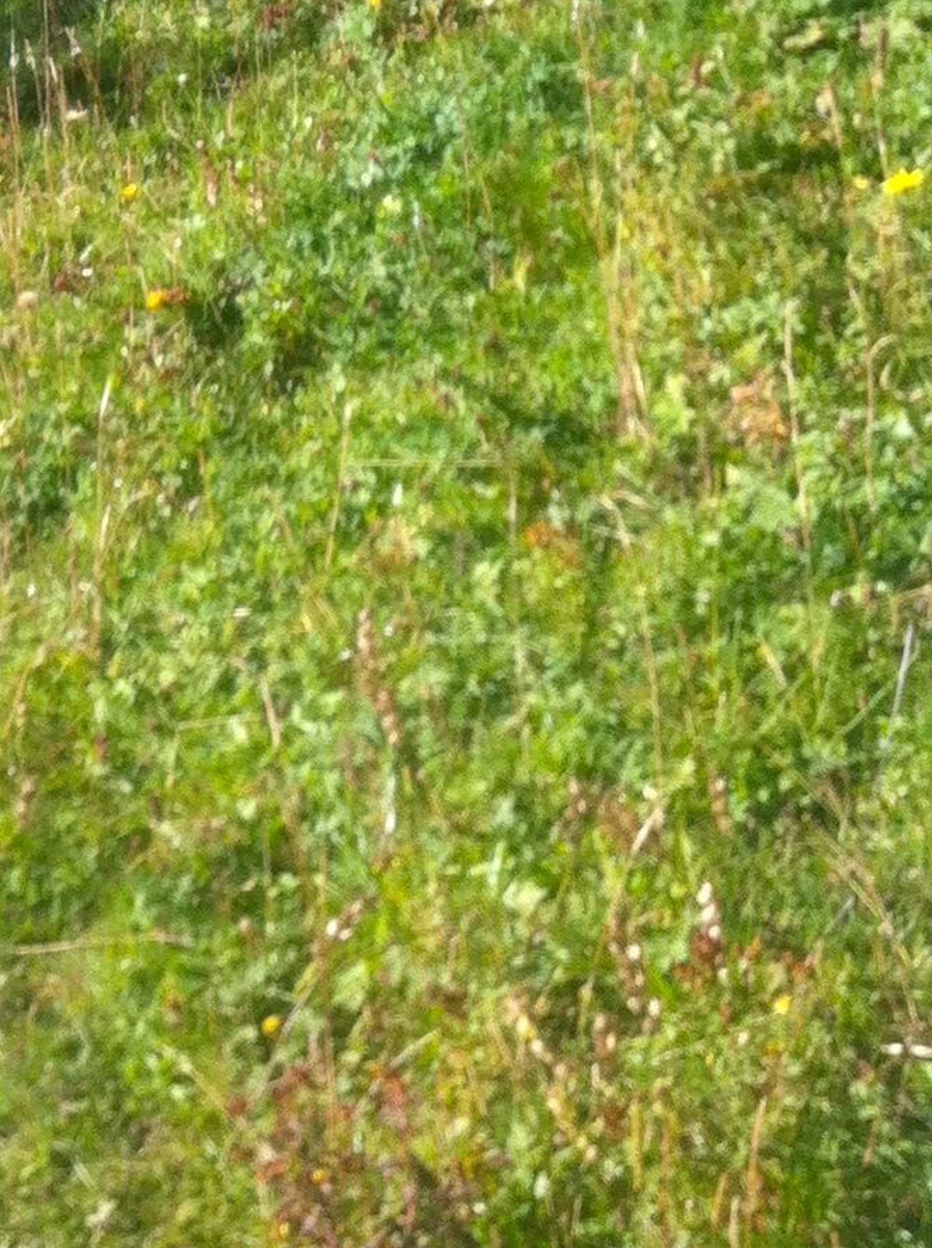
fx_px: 3671
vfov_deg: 18.8
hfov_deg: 13.8
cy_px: 25
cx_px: -372
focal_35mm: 102
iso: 80
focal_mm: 3.85
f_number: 2.8
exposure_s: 1/305
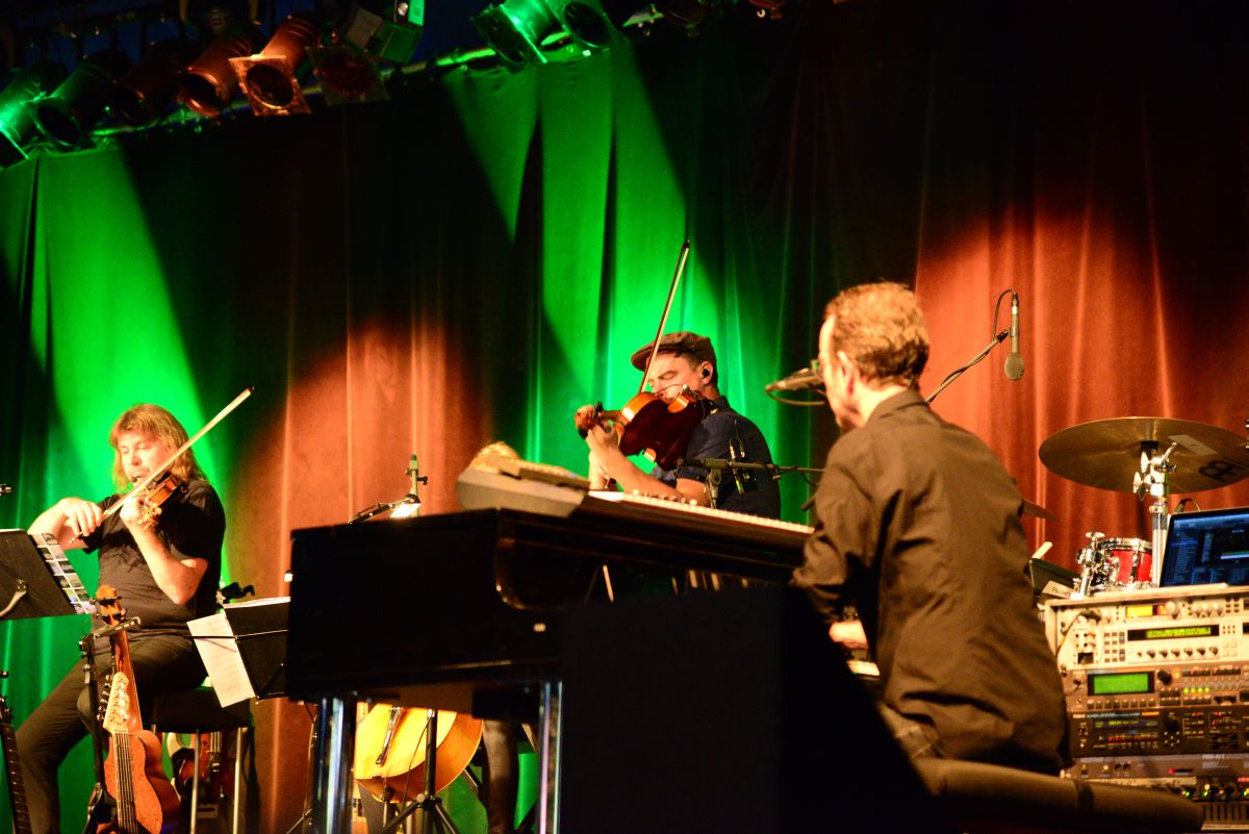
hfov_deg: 17.1
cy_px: 417
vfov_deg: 11.4
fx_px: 4165
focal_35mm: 120
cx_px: 624
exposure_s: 1/25
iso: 6400
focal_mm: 120
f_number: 4
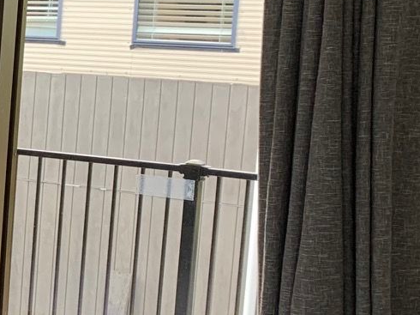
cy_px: 183
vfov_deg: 13.8
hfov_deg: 15.6
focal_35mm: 107
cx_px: -345
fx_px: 1298
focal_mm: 4.25
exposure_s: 1/121
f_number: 1.8
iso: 64
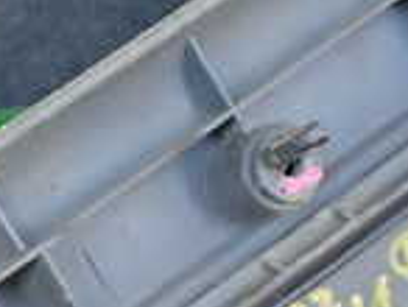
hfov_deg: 14.2
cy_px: 533
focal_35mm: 123
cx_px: -319
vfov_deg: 11.3
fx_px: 1452
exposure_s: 1/125
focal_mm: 5.4
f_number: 2.3
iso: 400
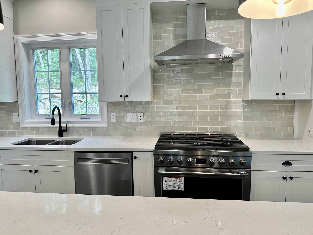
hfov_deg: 71.6
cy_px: 118
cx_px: 156
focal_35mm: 24
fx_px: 217
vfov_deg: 56.8
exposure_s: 1/120
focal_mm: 6.86
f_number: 1.78
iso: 125
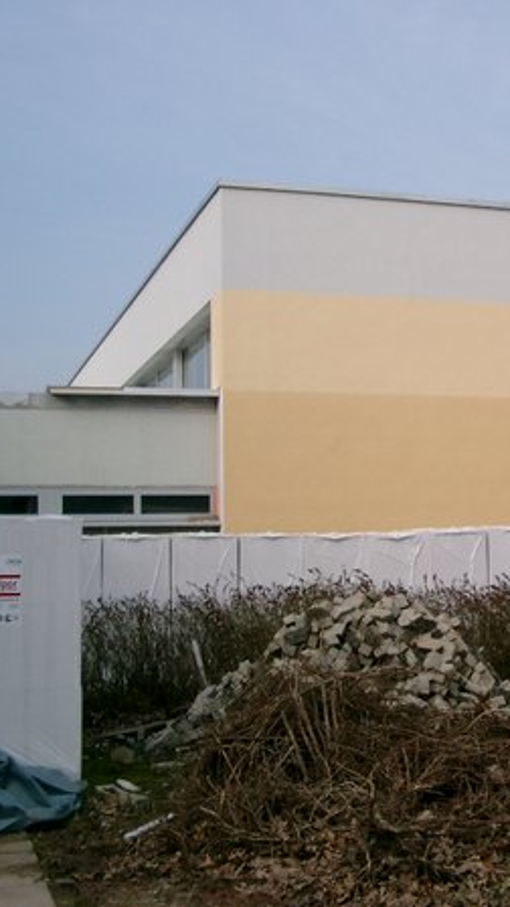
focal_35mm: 54
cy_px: 454
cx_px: 486
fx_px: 1298
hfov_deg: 21.6
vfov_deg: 38.5
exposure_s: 1/640
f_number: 5
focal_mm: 7.6
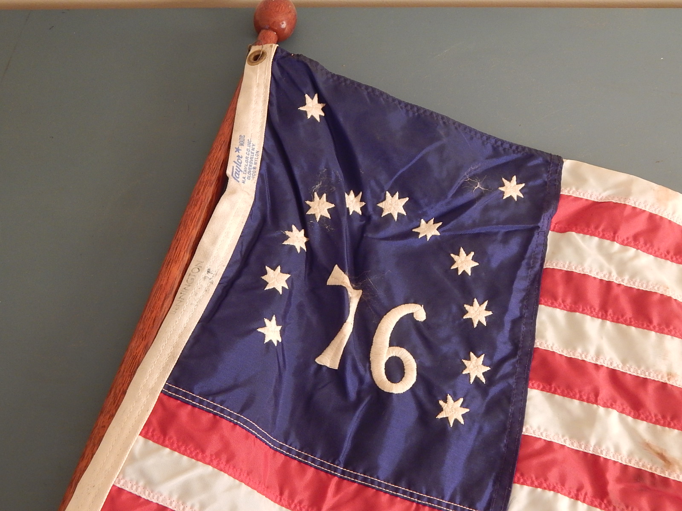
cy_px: 256
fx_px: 670
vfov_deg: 41.8
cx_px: 341
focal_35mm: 34
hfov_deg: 54.0
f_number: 3.3
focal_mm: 6.1
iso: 320
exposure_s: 1/30
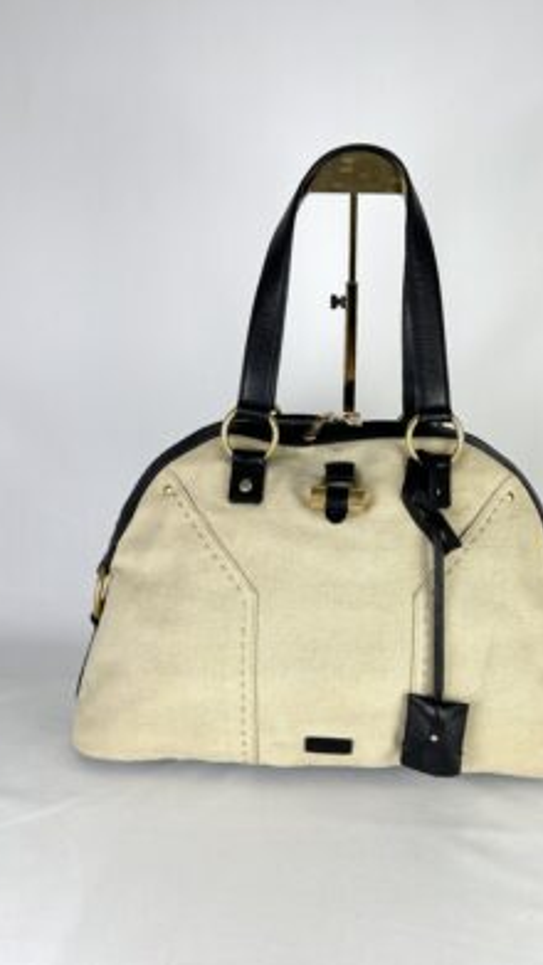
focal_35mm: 29
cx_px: 331
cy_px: 489
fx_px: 742
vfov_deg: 66.1
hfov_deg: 40.0
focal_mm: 5.7
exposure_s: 1/109
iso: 32
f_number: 1.5
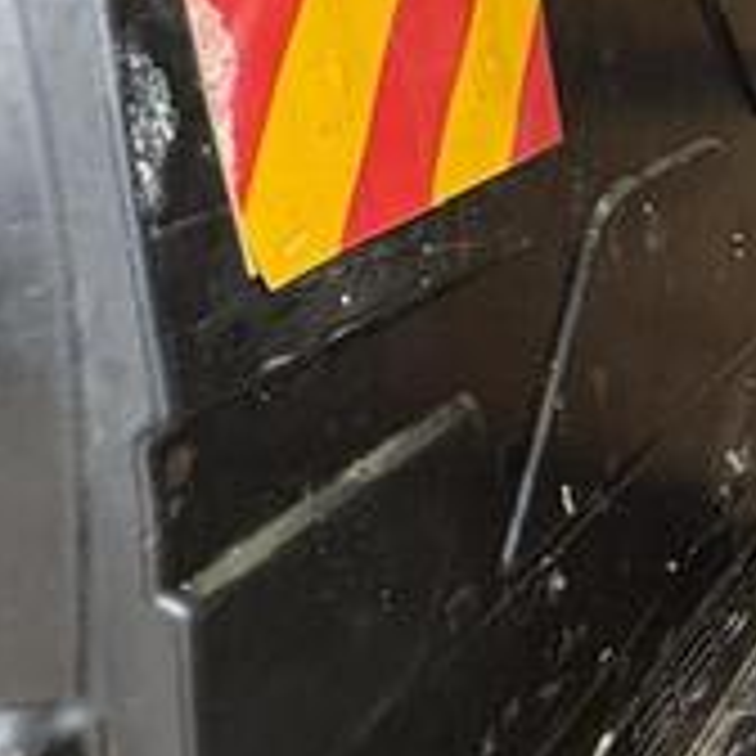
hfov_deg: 21.1
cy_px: 338
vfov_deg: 26.1
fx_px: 1631
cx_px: 1206
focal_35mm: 66
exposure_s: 1/99
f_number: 2.2
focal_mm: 2.22
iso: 200
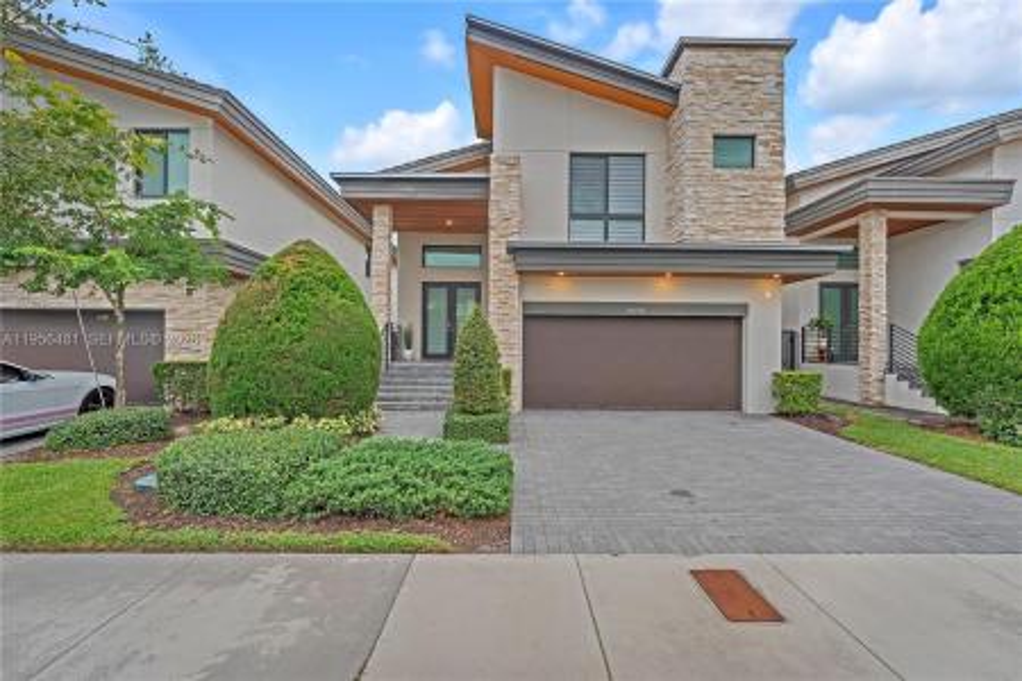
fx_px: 414
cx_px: 511
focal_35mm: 15
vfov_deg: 78.8
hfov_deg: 101.9
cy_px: 340
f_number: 8
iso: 320
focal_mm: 14.6
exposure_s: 1/125
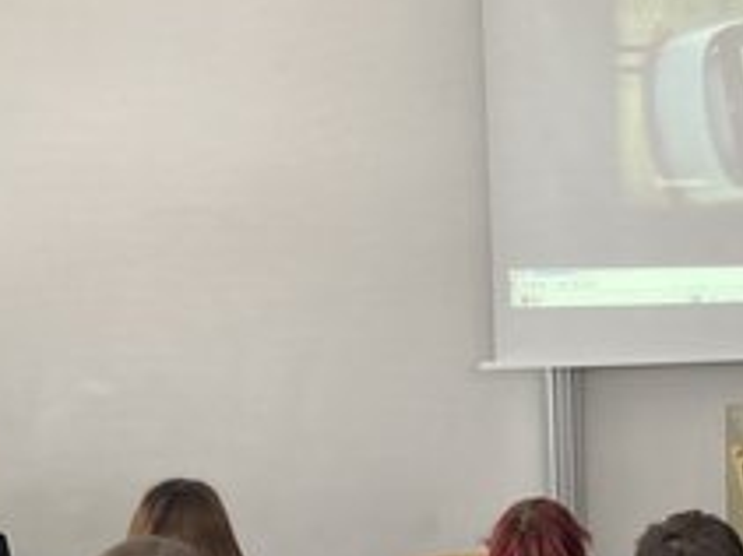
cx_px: 634
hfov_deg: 19.0
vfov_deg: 14.0
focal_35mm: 102
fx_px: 2188
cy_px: 704
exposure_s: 1/60
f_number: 1.8
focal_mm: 3.99
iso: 80
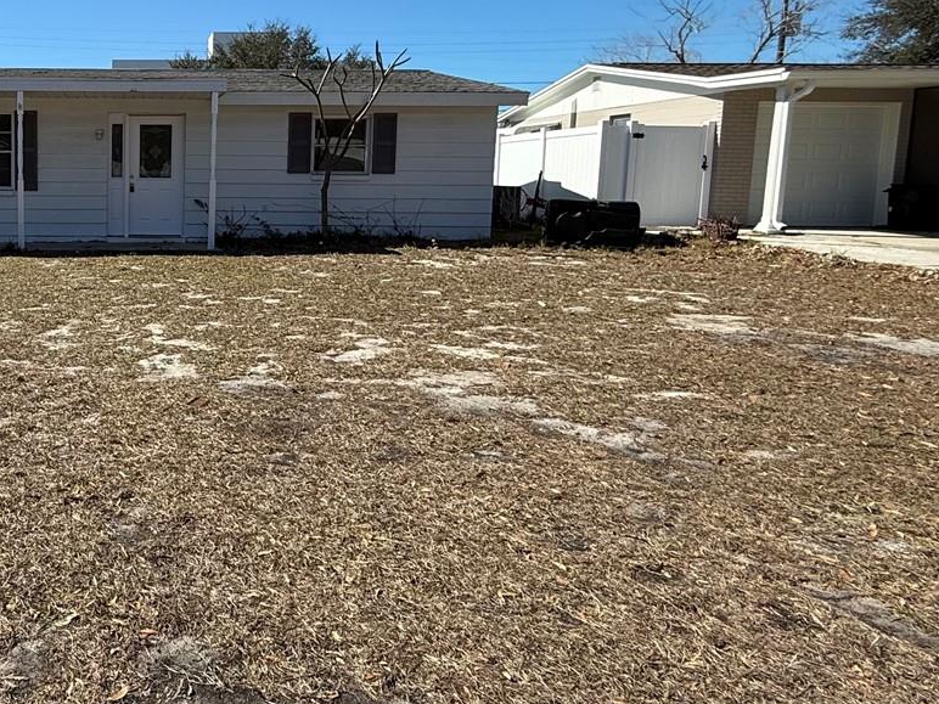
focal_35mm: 29
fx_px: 787
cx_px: 101
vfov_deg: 47.7
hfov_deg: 54.1
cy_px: 260
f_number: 2.2
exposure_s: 1/1961
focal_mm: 2.22
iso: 50
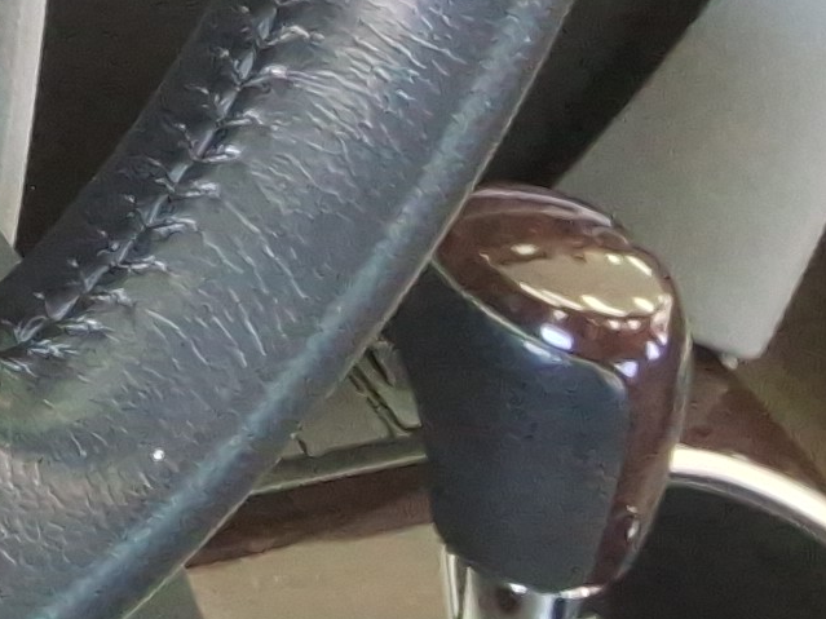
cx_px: -1258
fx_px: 3412
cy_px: -790
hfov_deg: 11.2
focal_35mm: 143
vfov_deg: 9.4
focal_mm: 2.91
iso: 93
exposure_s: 1/40
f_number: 1.9
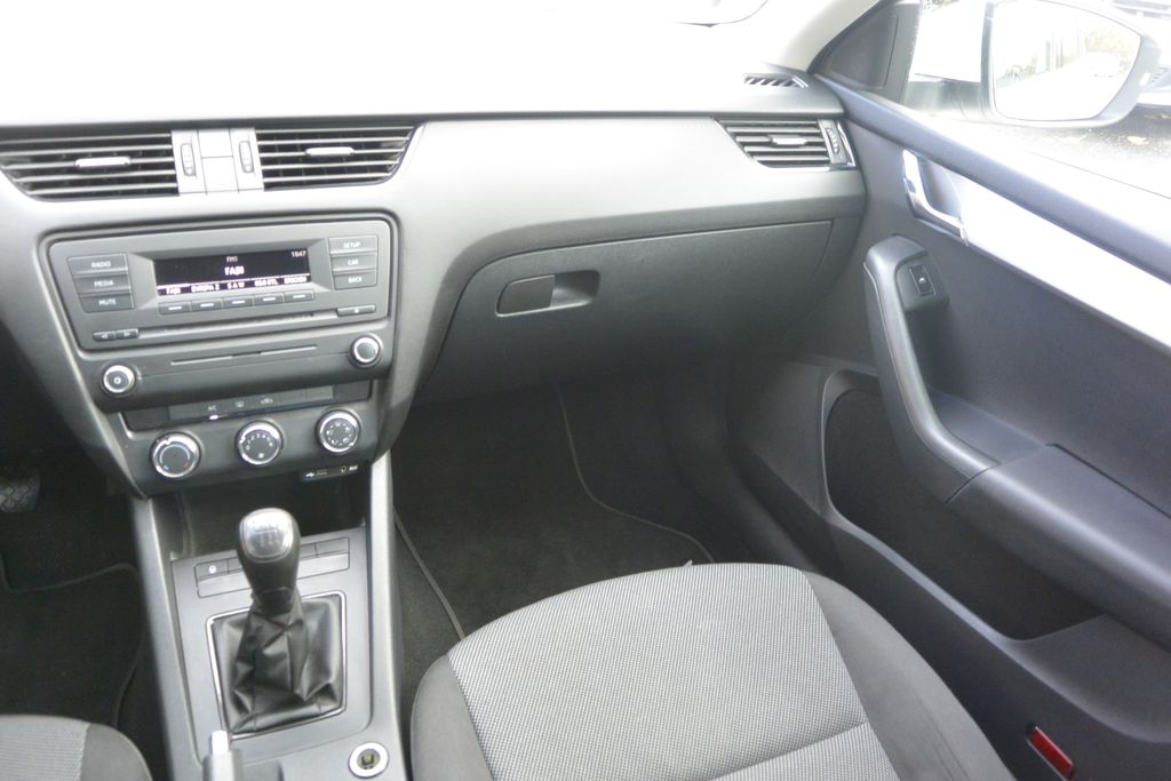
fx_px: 878
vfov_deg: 47.9
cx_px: 586
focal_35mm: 27
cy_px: 390
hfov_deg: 67.4
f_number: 3.5
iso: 720
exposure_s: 1/60
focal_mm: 10
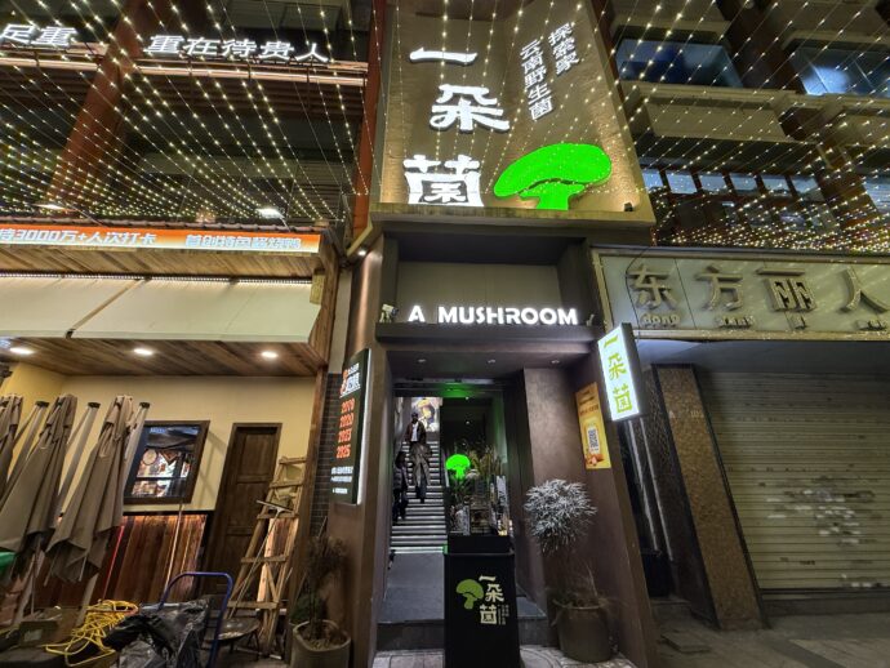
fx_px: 360
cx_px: 445
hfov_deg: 102.0
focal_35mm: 14
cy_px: 334
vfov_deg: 85.7
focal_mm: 2.22
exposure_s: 1/100
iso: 320
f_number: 2.2
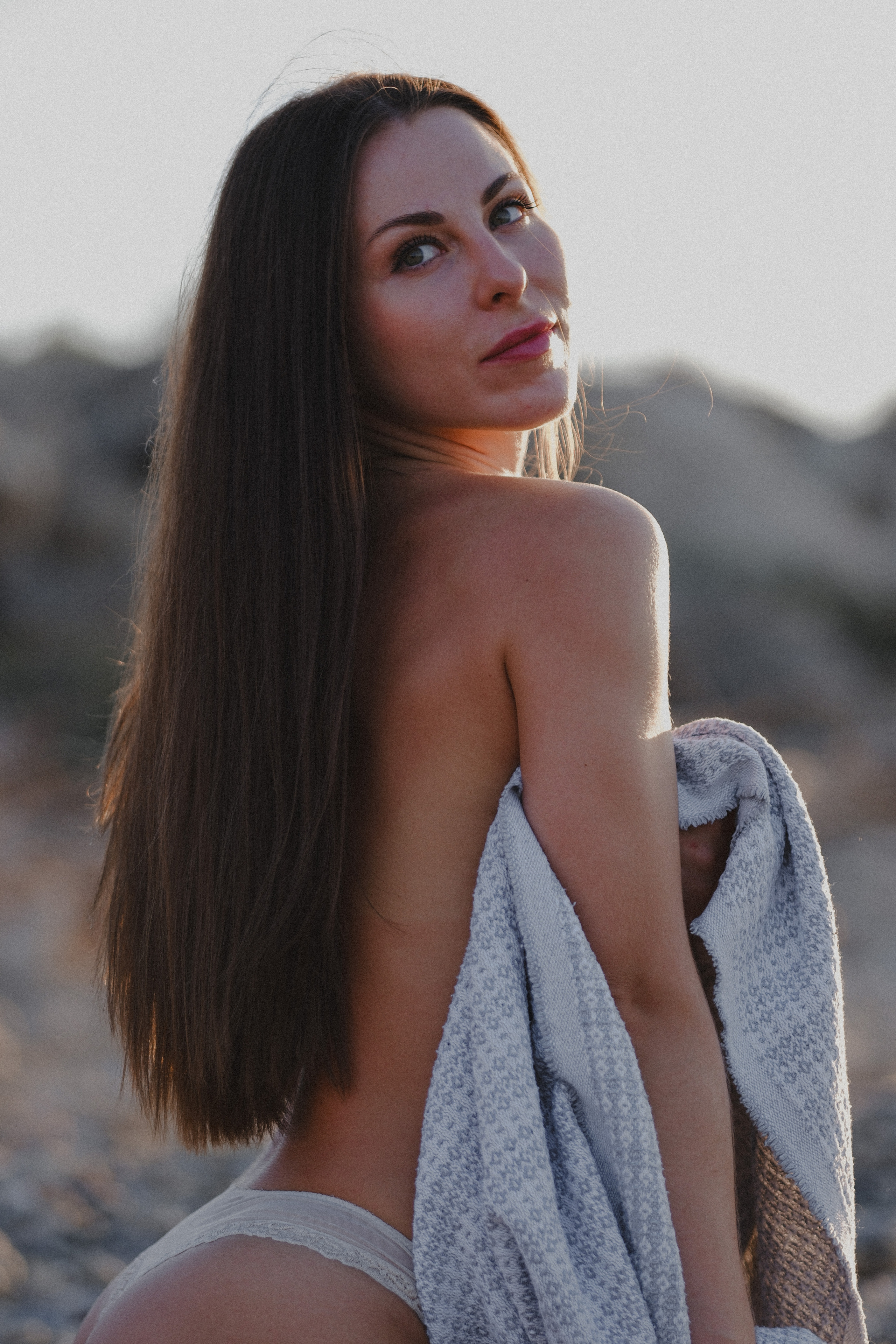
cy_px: 672
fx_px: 5040
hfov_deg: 10.2
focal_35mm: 135
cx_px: 448
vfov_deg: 15.2
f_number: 2
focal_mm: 90
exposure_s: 1/800
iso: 125
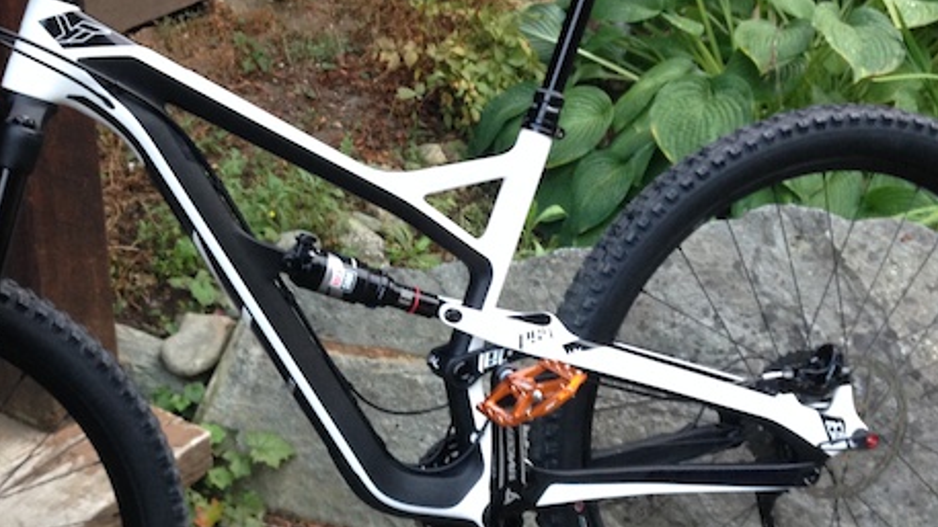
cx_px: 283
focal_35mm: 63
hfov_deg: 32.9
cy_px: 400
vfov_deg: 19.0
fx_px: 1567
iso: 100
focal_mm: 4.12
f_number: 2.4
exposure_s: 1/20
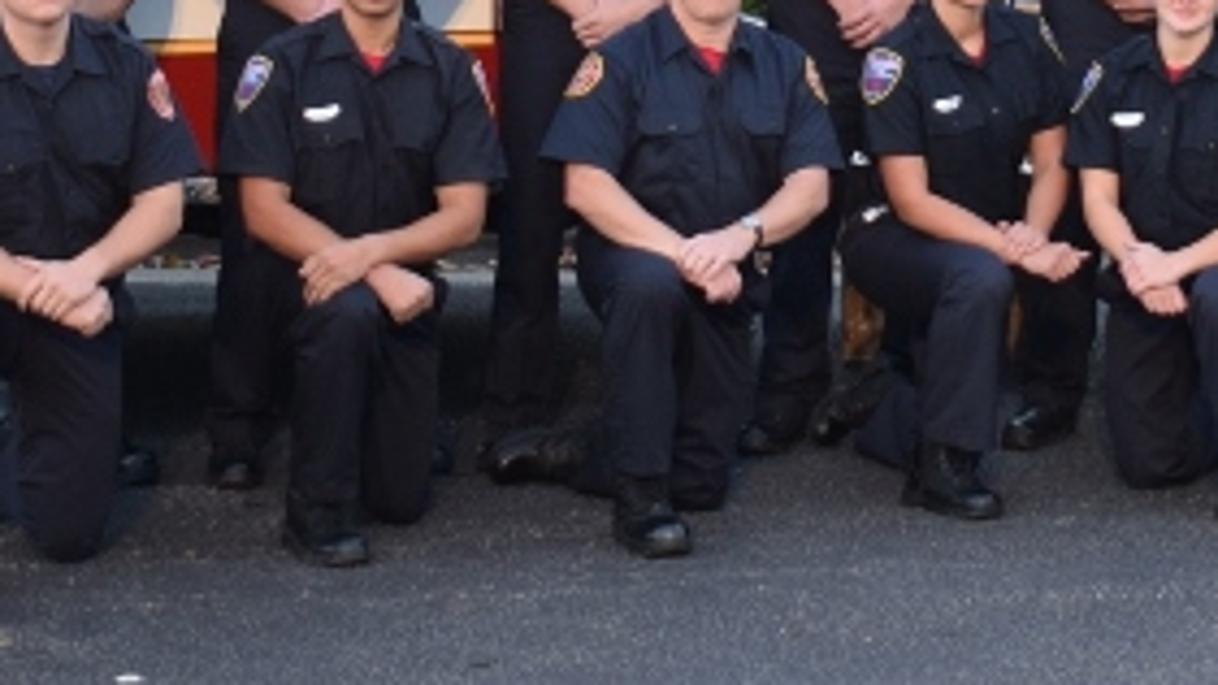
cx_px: 936
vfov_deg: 8.4
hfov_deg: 15.0
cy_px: -228
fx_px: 4618
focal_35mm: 143
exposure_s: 1/60
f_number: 4.5
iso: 640
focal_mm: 32
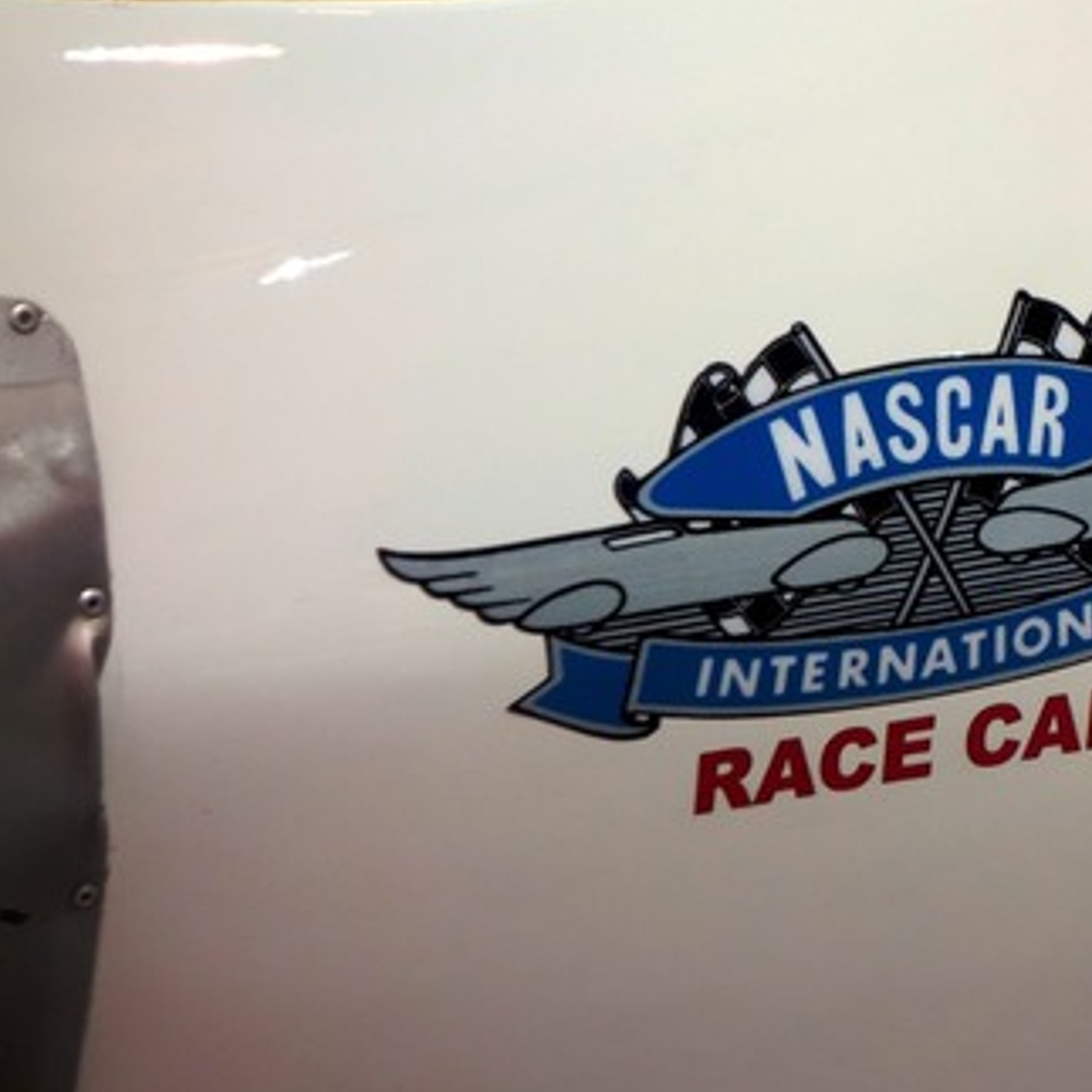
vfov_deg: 11.1
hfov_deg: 11.0
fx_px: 5639
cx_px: 1011
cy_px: 558
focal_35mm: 158
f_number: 4.9
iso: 640
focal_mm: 37.1
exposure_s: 1/100
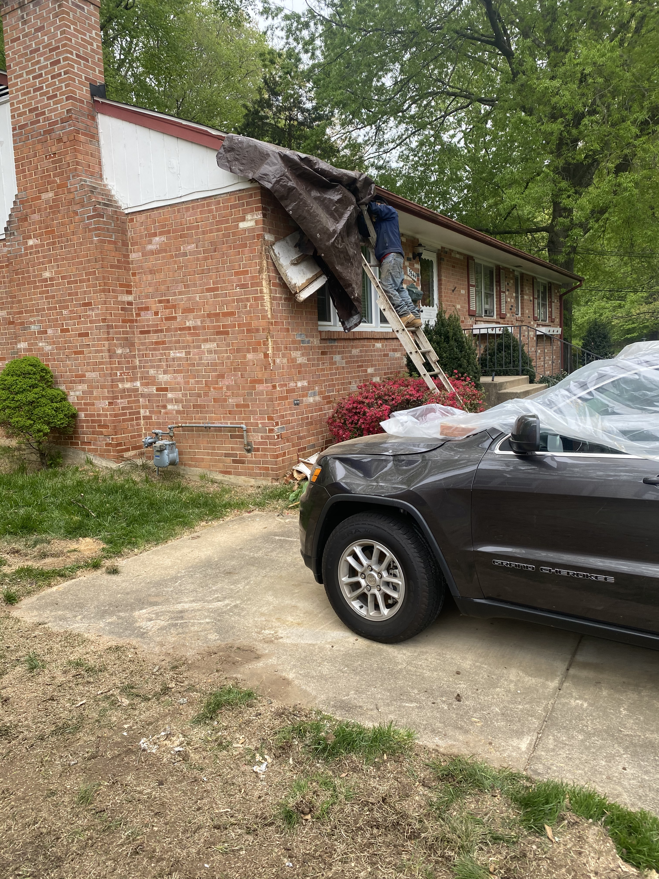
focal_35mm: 26
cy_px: 440
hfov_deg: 53.1
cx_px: 330
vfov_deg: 67.3
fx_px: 660
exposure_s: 1/238
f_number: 1.8
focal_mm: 4.25
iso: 32
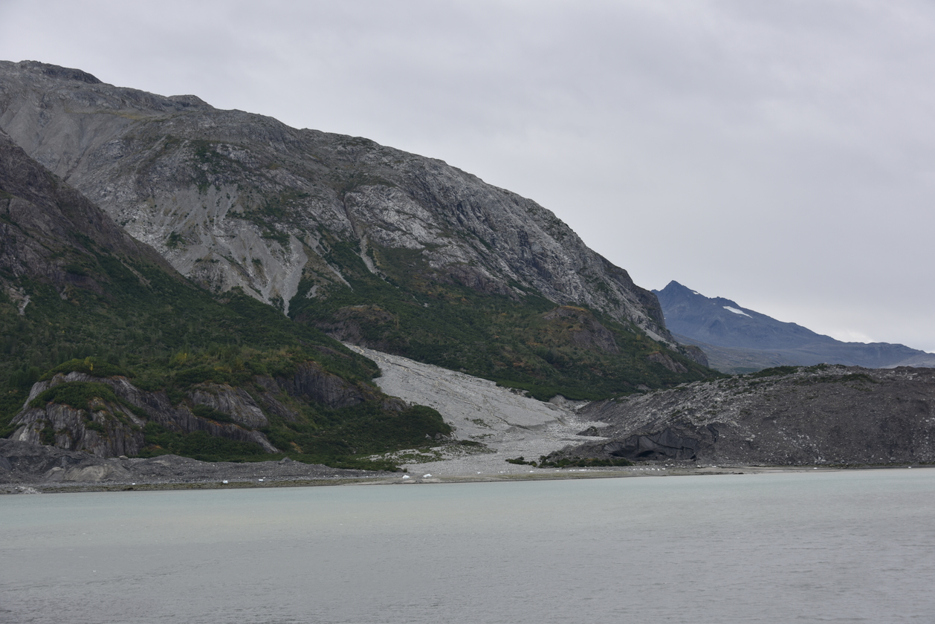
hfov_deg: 33.9
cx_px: 470
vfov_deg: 23.0
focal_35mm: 59
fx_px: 1533
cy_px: 310
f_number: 6.3
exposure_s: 1/160
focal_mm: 58
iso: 100
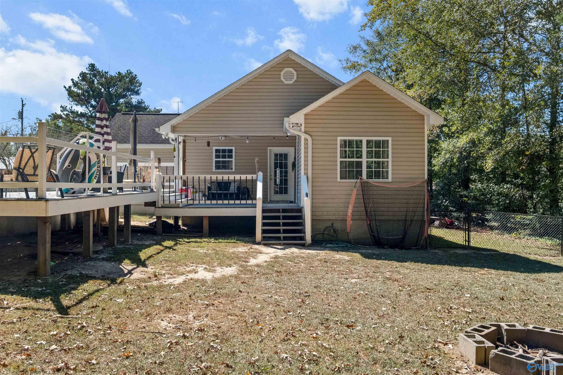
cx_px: 282
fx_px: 485
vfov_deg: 42.3
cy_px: 188
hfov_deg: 60.3
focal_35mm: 31
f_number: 8
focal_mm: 20.9
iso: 800
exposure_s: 1/160
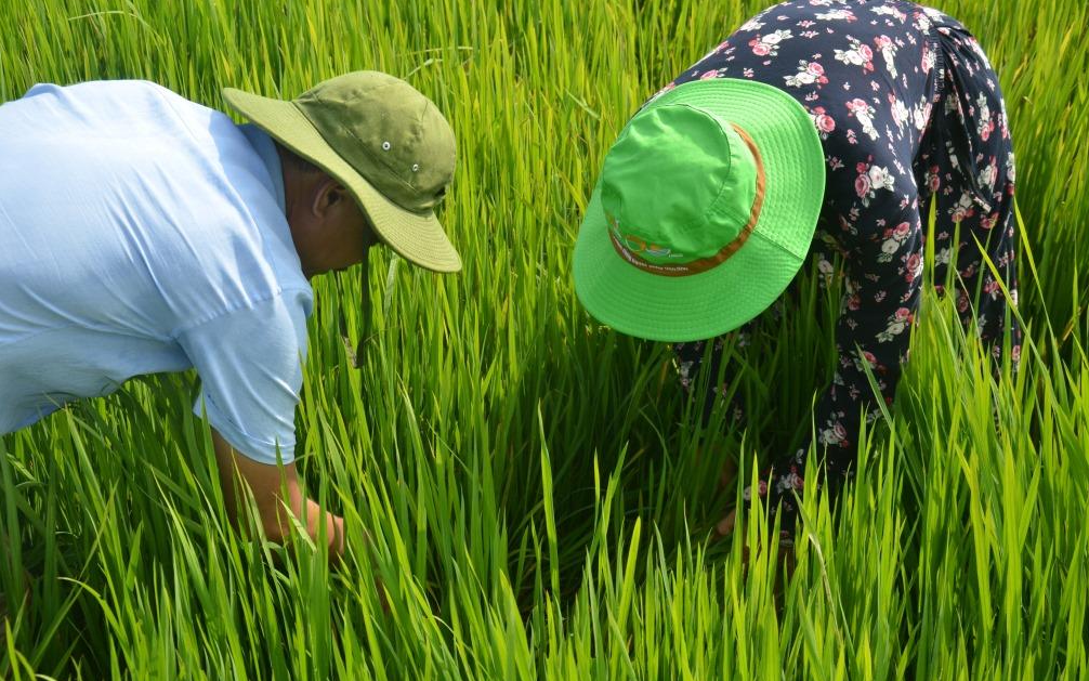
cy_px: 349
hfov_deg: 34.5
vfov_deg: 22.0
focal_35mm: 59
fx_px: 1751
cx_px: 536
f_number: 5.6
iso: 100
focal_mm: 38
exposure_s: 1/250
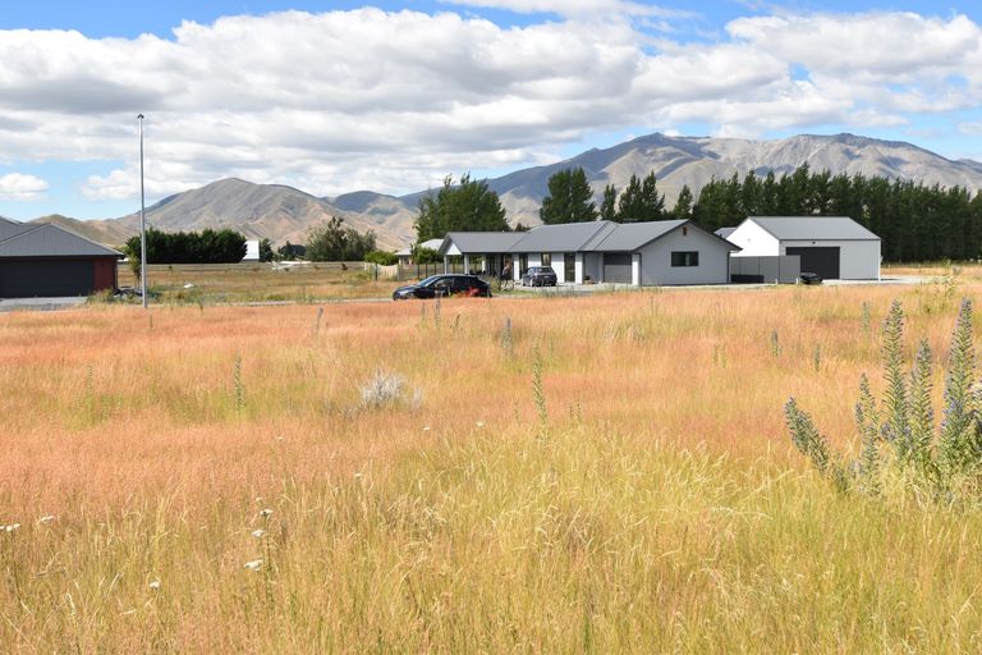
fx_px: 982
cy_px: 328
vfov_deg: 36.9
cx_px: 491
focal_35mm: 36
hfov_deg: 53.1
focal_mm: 24
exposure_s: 1/400
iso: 200
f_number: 10
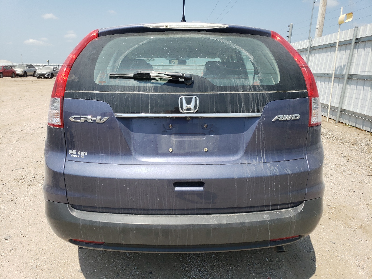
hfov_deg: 67.3
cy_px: 140
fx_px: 279
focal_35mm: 26
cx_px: 186
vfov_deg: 53.1
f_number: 1.5
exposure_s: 1/2500
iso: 50
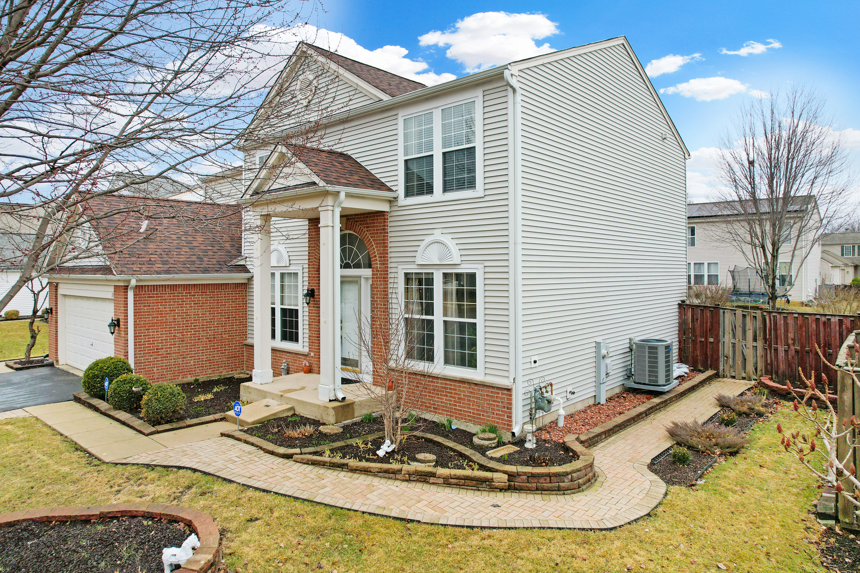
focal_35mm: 22
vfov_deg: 57.2
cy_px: 286
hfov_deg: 78.6
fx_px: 526
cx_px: 430
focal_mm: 8.38
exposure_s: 1/350
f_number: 2.8
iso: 120
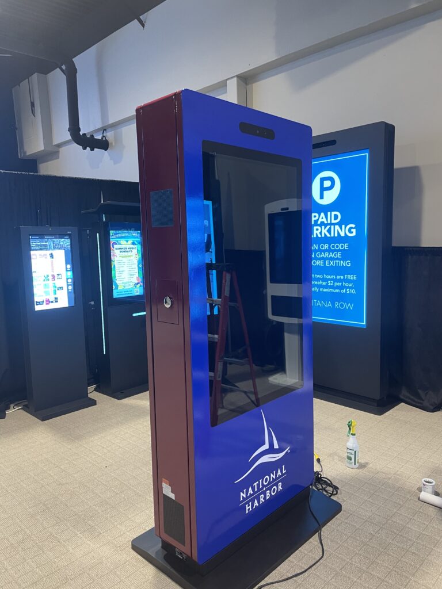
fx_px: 443
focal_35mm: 26
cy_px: 294
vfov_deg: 67.3
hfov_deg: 53.1
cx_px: 221
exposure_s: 1/60
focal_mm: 4.2
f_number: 1.6
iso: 200
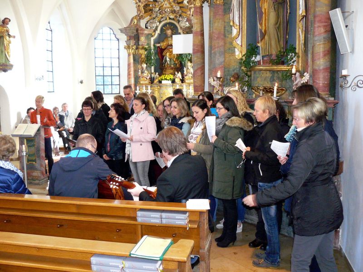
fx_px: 378
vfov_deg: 39.7
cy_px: 136
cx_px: 182
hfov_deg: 51.4
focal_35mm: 36
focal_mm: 6
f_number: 2.8
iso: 250
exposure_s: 1/30
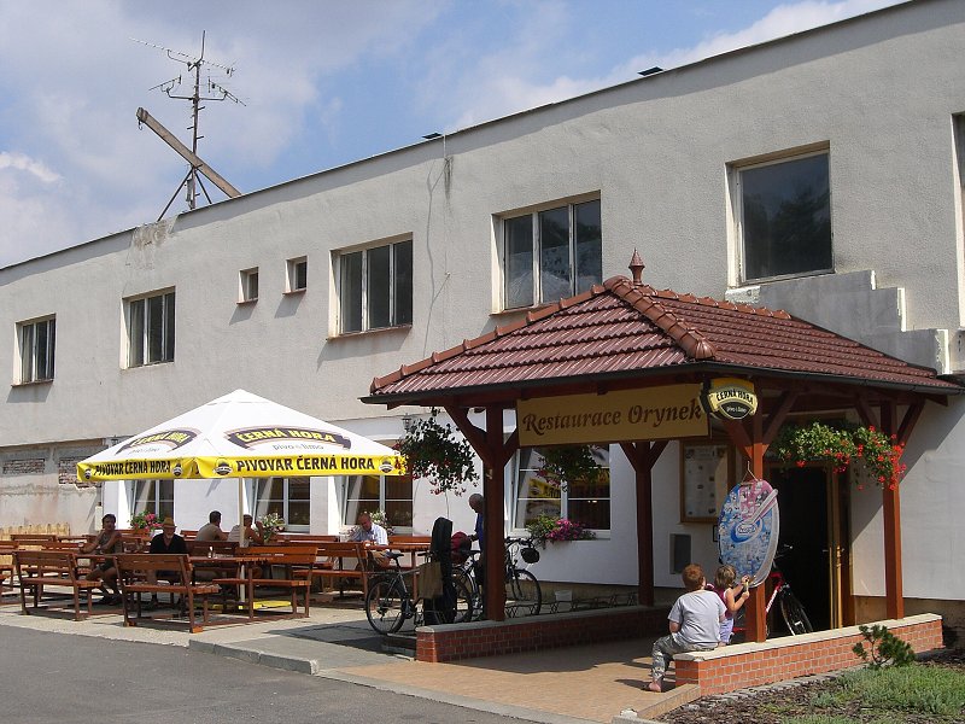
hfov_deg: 41.2
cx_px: 482
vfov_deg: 31.5
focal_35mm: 46
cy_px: 362
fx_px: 1282
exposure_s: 1/640
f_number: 4.7
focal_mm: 7.56
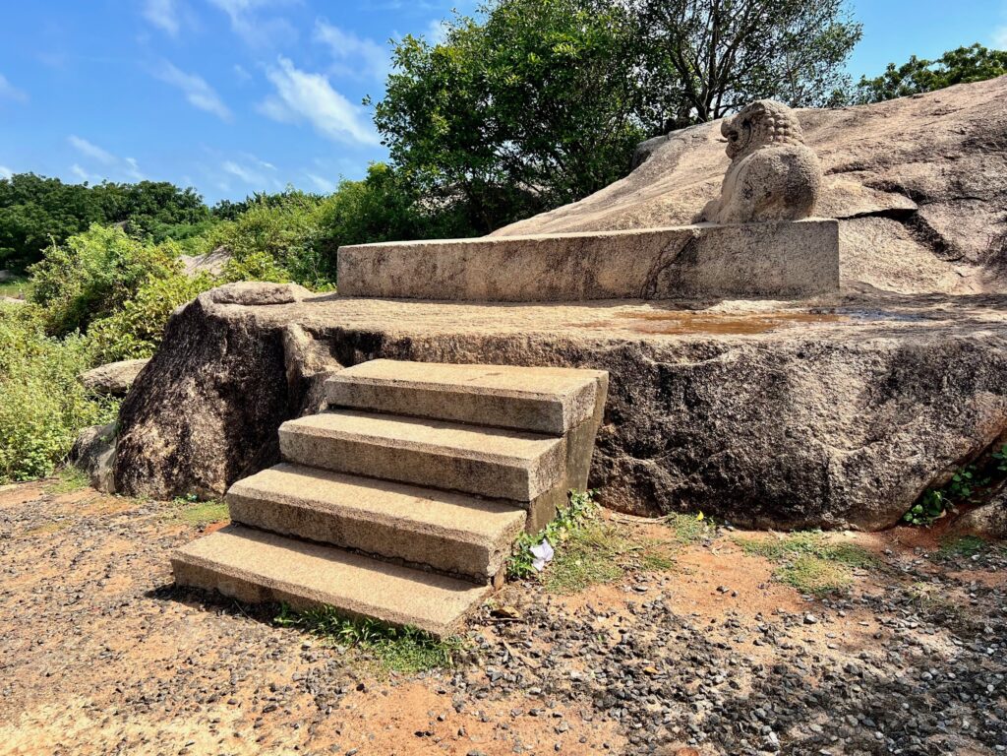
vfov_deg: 53.1
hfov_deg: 67.3
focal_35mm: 26
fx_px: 756
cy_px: 378
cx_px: 504
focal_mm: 5.7
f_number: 1.5
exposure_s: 1/2994
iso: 50
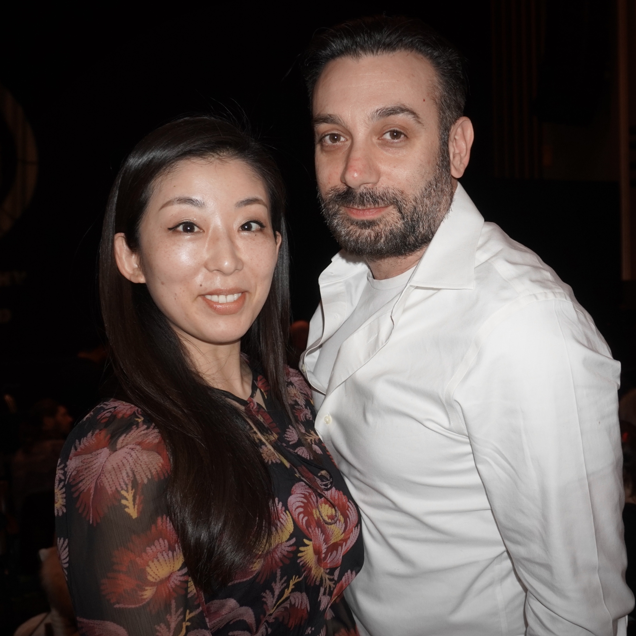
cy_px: 314
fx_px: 644
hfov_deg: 52.5
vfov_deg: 52.5
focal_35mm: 31
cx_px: 291
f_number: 3.5
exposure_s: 1/60
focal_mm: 16
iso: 500
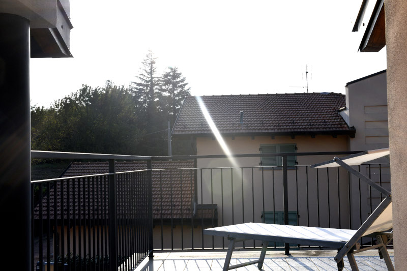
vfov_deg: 27.0
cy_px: 136
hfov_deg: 39.6
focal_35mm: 50
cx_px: 204
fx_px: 565
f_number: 14
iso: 1000
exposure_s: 1/640
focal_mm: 50
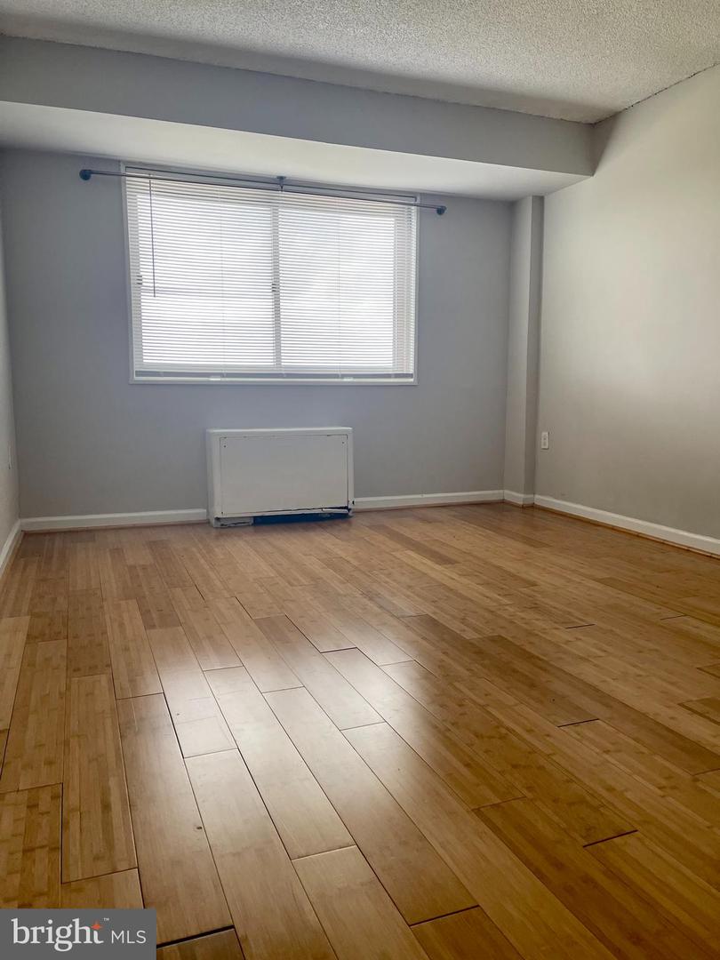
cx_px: 360
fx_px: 721
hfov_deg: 53.1
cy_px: 480
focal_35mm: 26
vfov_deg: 67.3
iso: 125
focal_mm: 5.1
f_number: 1.6
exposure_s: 1/120
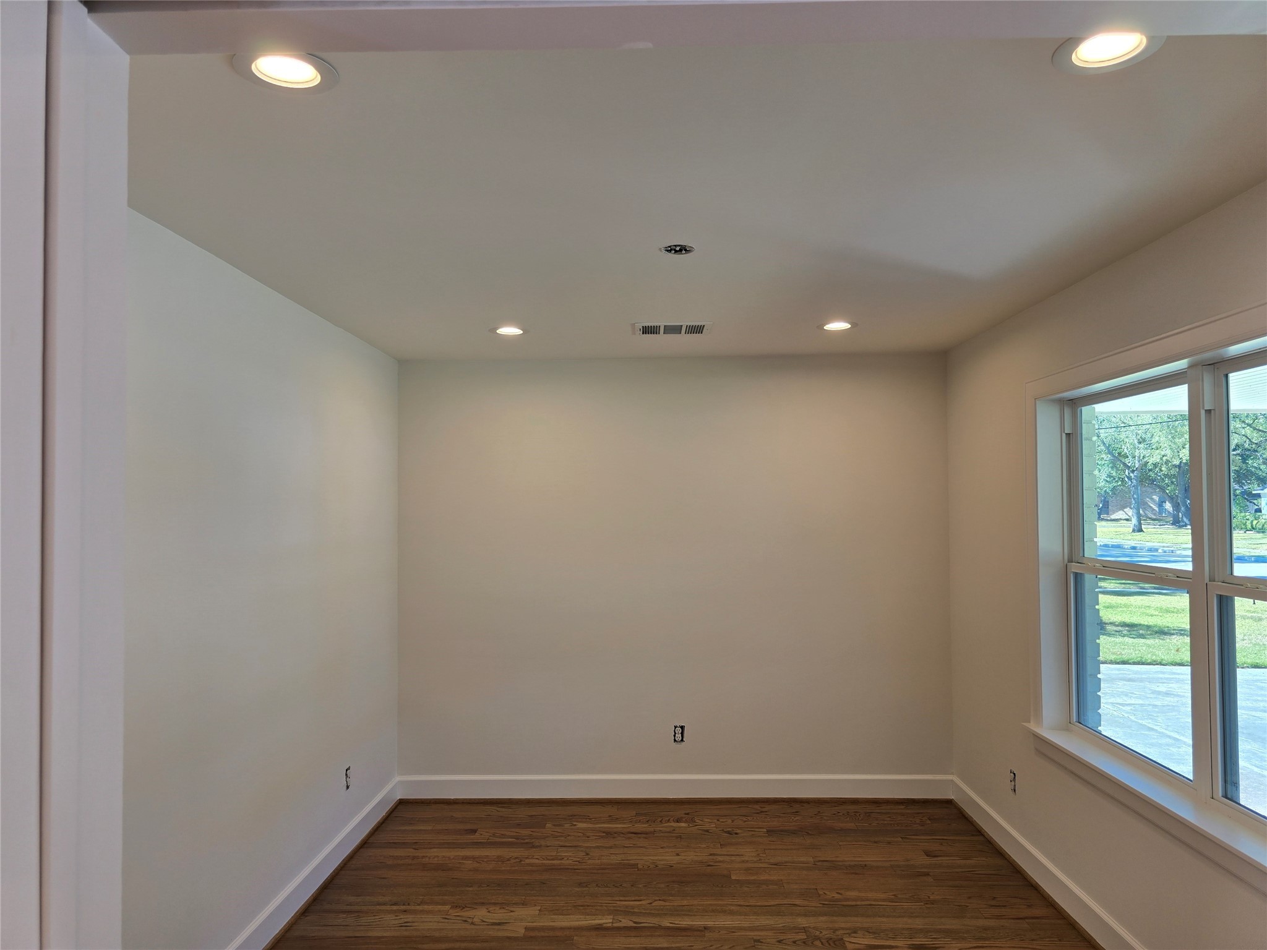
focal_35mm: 23
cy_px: 475
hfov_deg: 73.9
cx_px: 634
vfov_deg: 58.9
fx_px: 842
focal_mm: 6.3
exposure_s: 1/120
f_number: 1.7
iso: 40
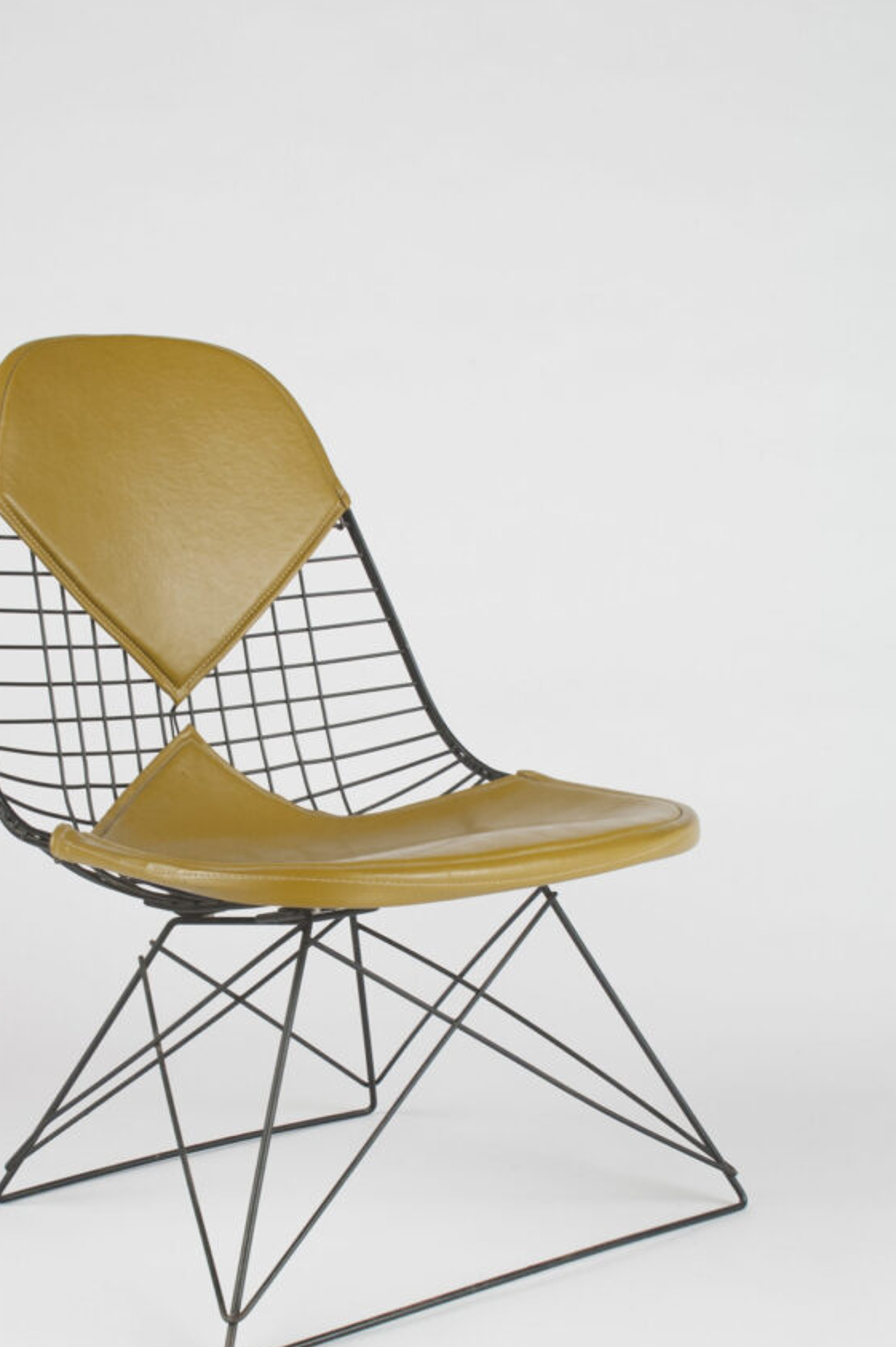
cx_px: 310
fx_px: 2380
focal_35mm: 64
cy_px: 771
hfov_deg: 21.3
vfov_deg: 31.5
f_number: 11
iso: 250
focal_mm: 31
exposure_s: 1/8
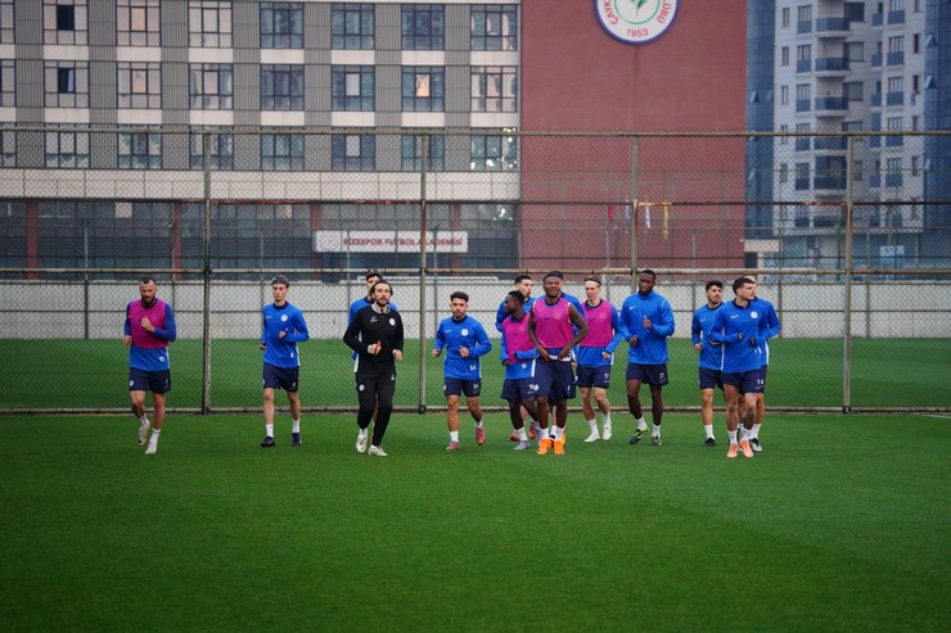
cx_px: 476
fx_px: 5282
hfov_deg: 10.3
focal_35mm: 200
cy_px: 316
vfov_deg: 6.9
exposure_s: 1/1250
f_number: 5.6
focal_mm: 200
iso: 10000
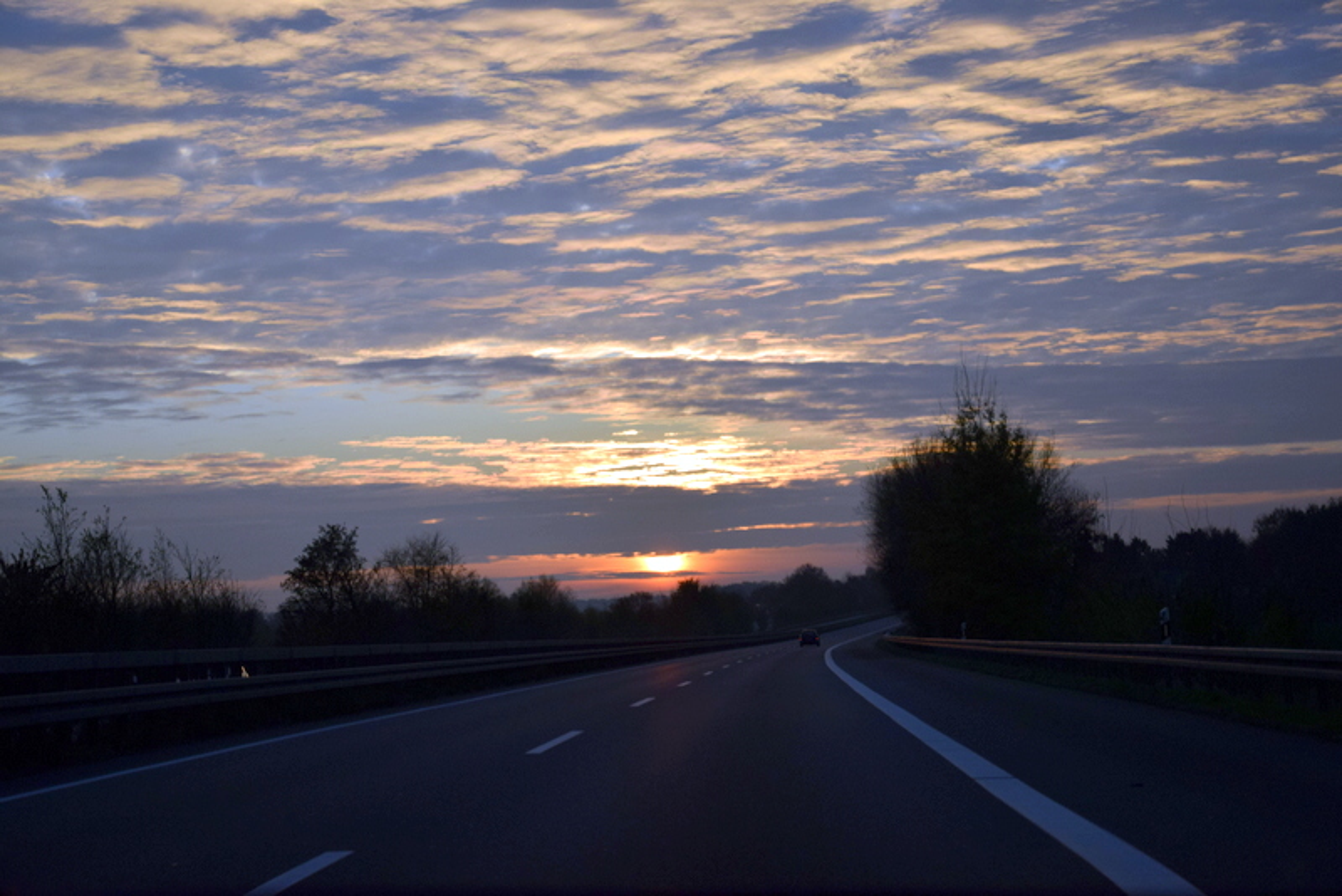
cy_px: 448
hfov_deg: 28.1
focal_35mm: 72
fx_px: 2685
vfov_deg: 18.9
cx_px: 671
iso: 400
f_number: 4.8
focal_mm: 48
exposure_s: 1/1000
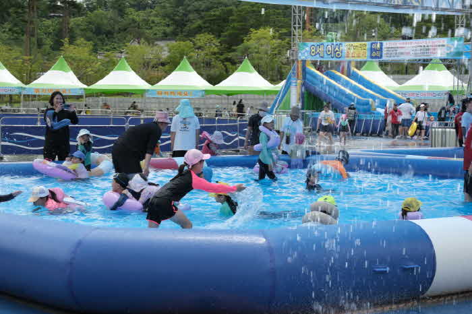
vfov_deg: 17.7
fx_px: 1009
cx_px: 236
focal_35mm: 77
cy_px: 157
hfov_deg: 26.3
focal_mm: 51.6
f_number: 11
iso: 250
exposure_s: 1/200
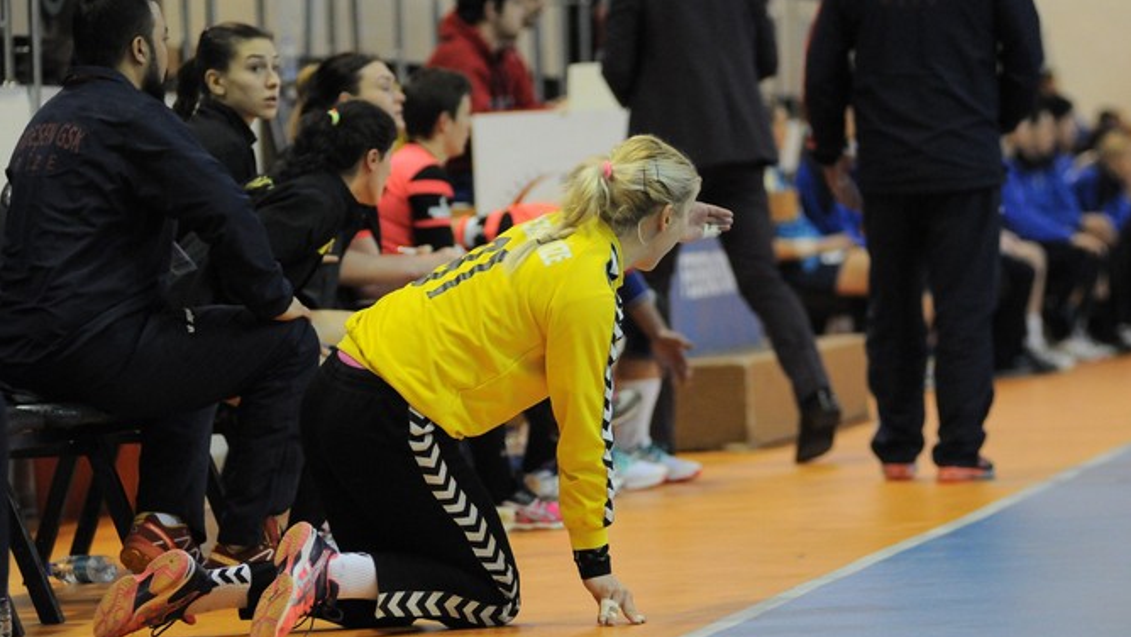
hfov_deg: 10.1
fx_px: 6375
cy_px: 336
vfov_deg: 5.7
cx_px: 566
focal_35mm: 213
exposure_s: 1/400
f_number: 2.8
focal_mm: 135
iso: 2000
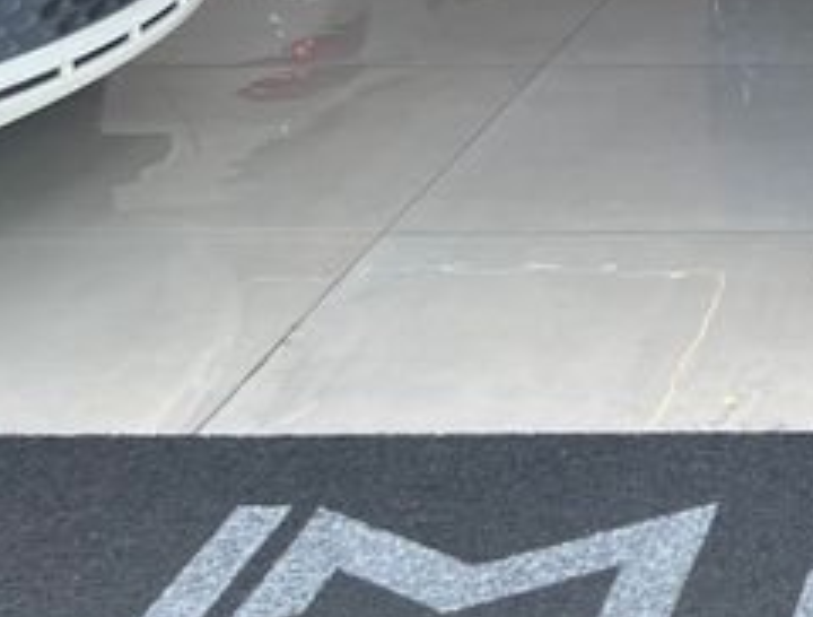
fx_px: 2429
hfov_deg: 17.0
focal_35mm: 103
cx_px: 1252
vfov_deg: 13.4
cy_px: -397
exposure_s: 1/155
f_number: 1.5
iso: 40
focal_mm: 5.7
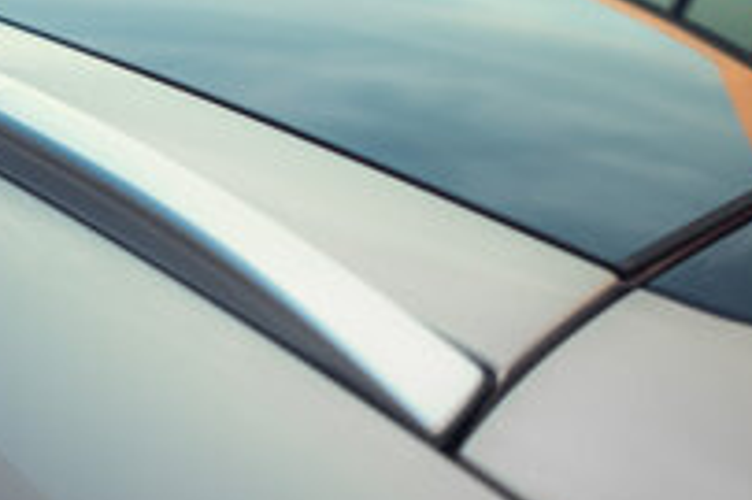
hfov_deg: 28.3
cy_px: 157
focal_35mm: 69
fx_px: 1440
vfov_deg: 19.6
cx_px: 96
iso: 400
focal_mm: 35
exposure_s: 1/100
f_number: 2.8
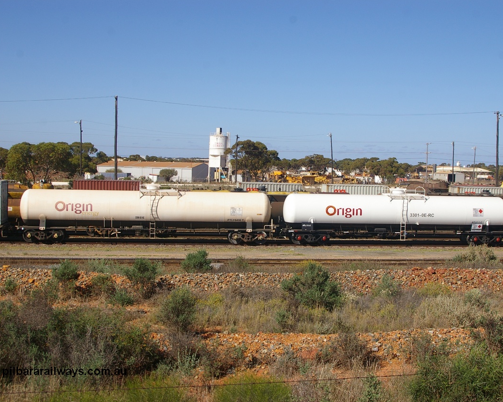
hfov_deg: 36.6
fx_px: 759
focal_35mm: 51
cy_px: 201
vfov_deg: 29.7
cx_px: 269
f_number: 9.5
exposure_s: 1/500
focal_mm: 30
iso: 200
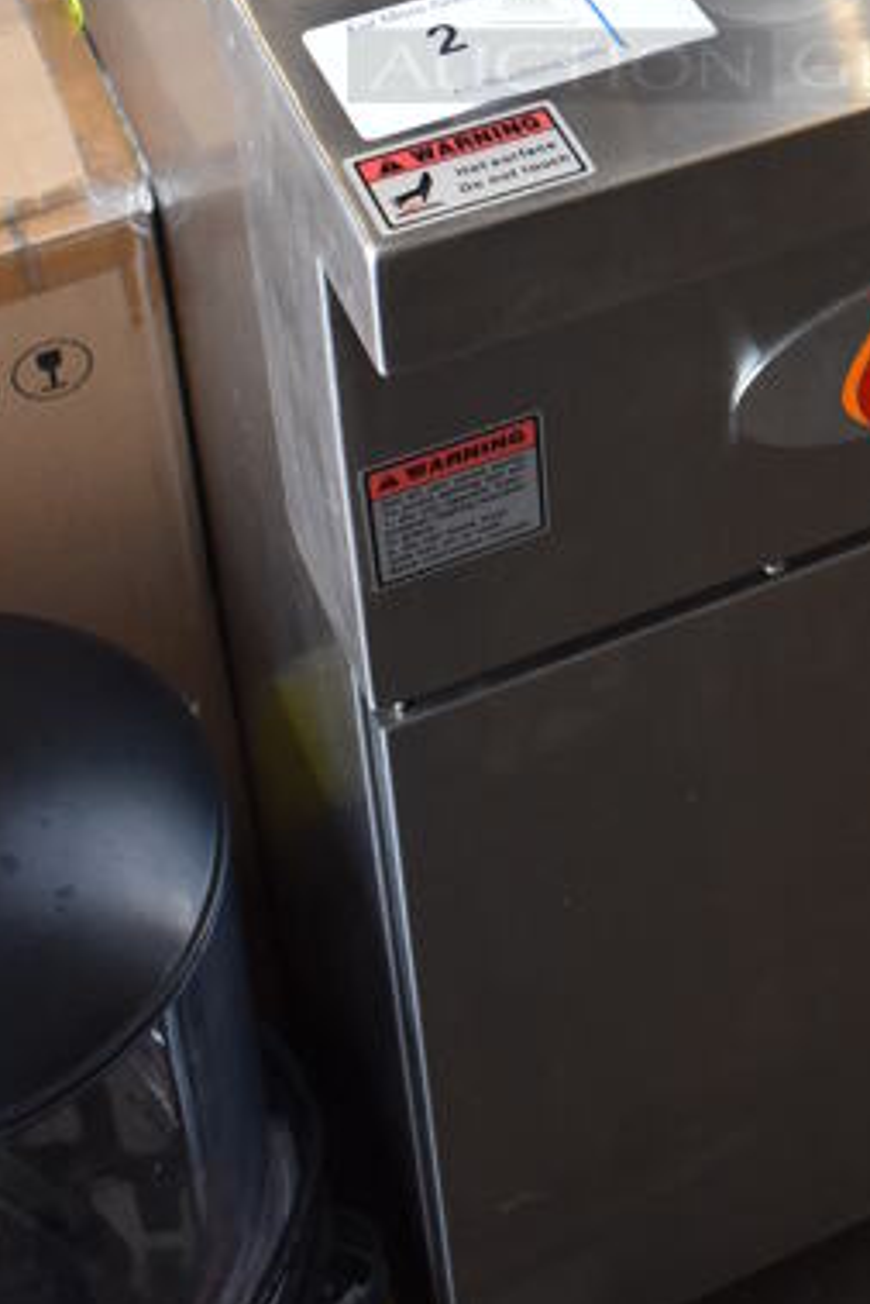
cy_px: -77
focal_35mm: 65
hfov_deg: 20.6
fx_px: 2354
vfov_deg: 28.5
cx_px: 732
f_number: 3.5
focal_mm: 18
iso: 800
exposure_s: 1/125
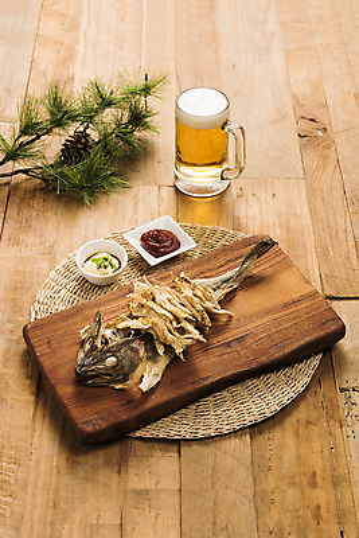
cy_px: 269
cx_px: 180
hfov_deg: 20.9
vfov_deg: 30.9
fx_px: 971
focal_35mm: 65
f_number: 10
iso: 100
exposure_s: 1/125
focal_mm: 65
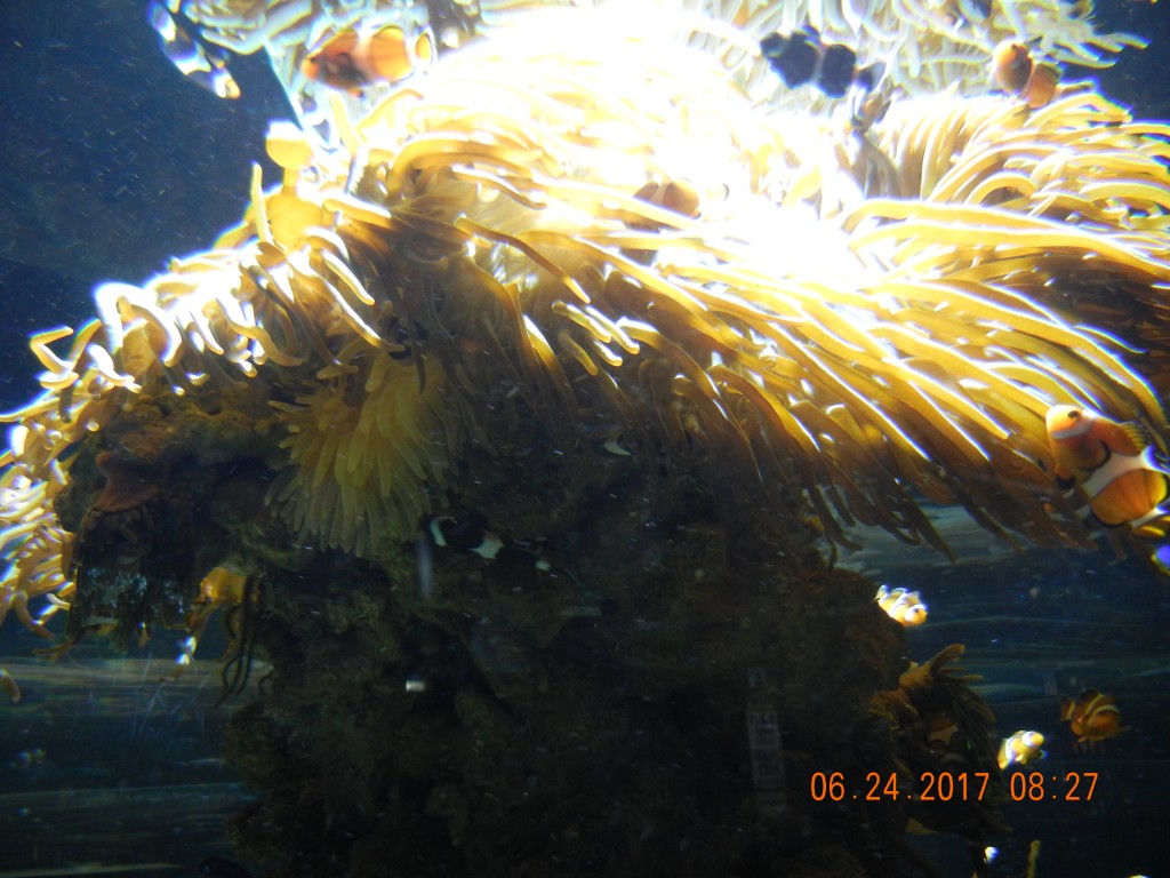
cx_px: 585
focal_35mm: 30
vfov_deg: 46.8
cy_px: 439
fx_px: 1014
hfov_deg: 60.0
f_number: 3.5
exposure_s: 1/28.1
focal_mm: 5.4
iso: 400
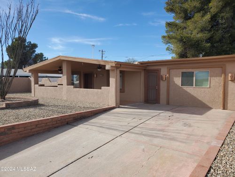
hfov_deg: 67.3
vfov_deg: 53.1
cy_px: 88
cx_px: 118
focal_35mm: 26
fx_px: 177
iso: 50
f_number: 2.4
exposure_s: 1/1374
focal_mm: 4.3
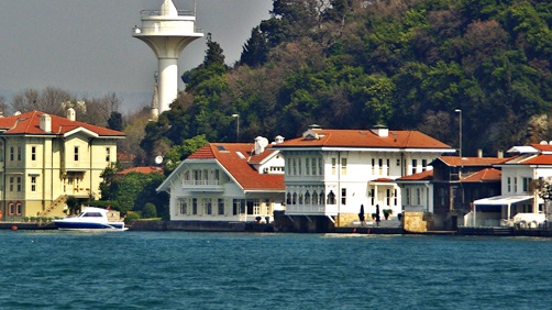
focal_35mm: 353
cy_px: 76
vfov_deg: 3.4
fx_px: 5165
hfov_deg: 6.1
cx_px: 142
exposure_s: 1/200
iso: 160
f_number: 7.1
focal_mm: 110
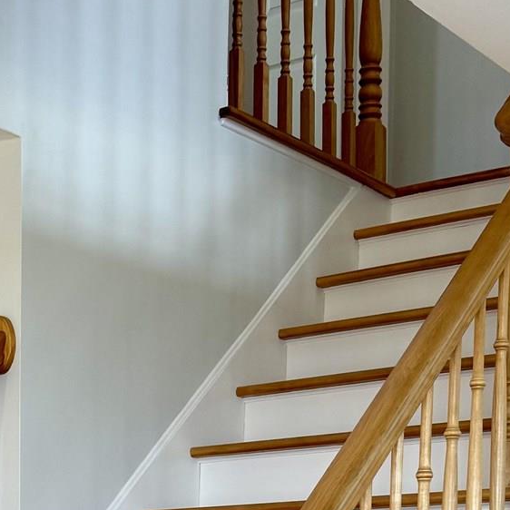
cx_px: -17
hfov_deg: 19.3
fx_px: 1450
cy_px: 707
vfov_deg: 18.3
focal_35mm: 87
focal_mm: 6.76
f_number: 1.78
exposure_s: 1/120
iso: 125
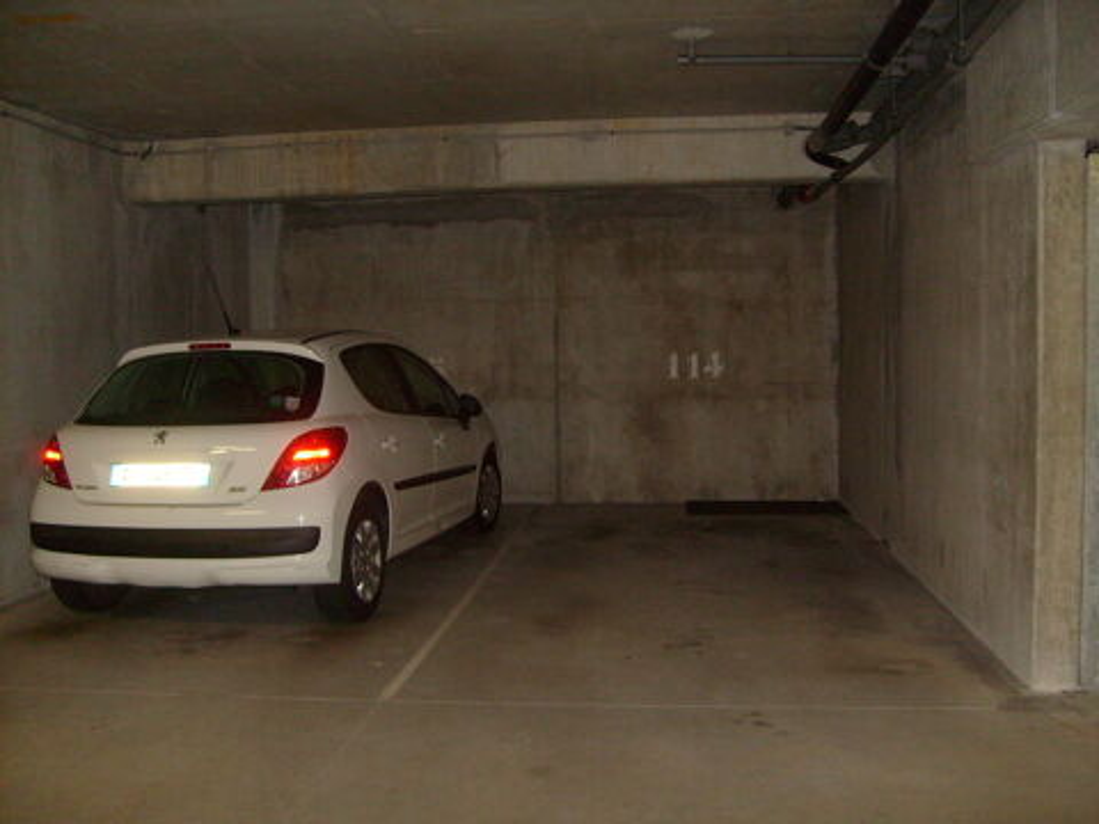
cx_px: 550
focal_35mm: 35
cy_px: 412
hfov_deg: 52.6
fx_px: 1111
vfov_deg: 40.7
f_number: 2.8
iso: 120
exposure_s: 1/45
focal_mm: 5.8
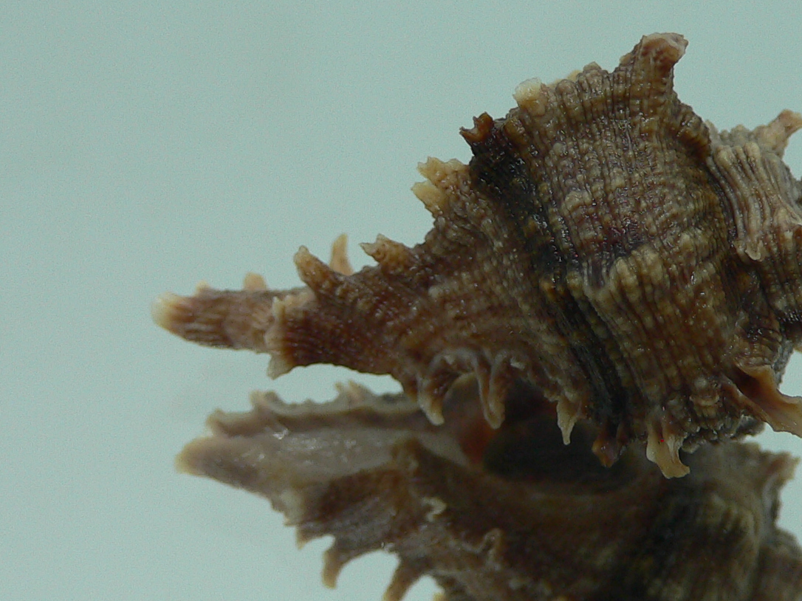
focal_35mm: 65
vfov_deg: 22.6
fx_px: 1506
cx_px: 579
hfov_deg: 29.5
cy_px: 331
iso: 80
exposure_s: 1/60
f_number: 2.8
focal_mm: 4.6
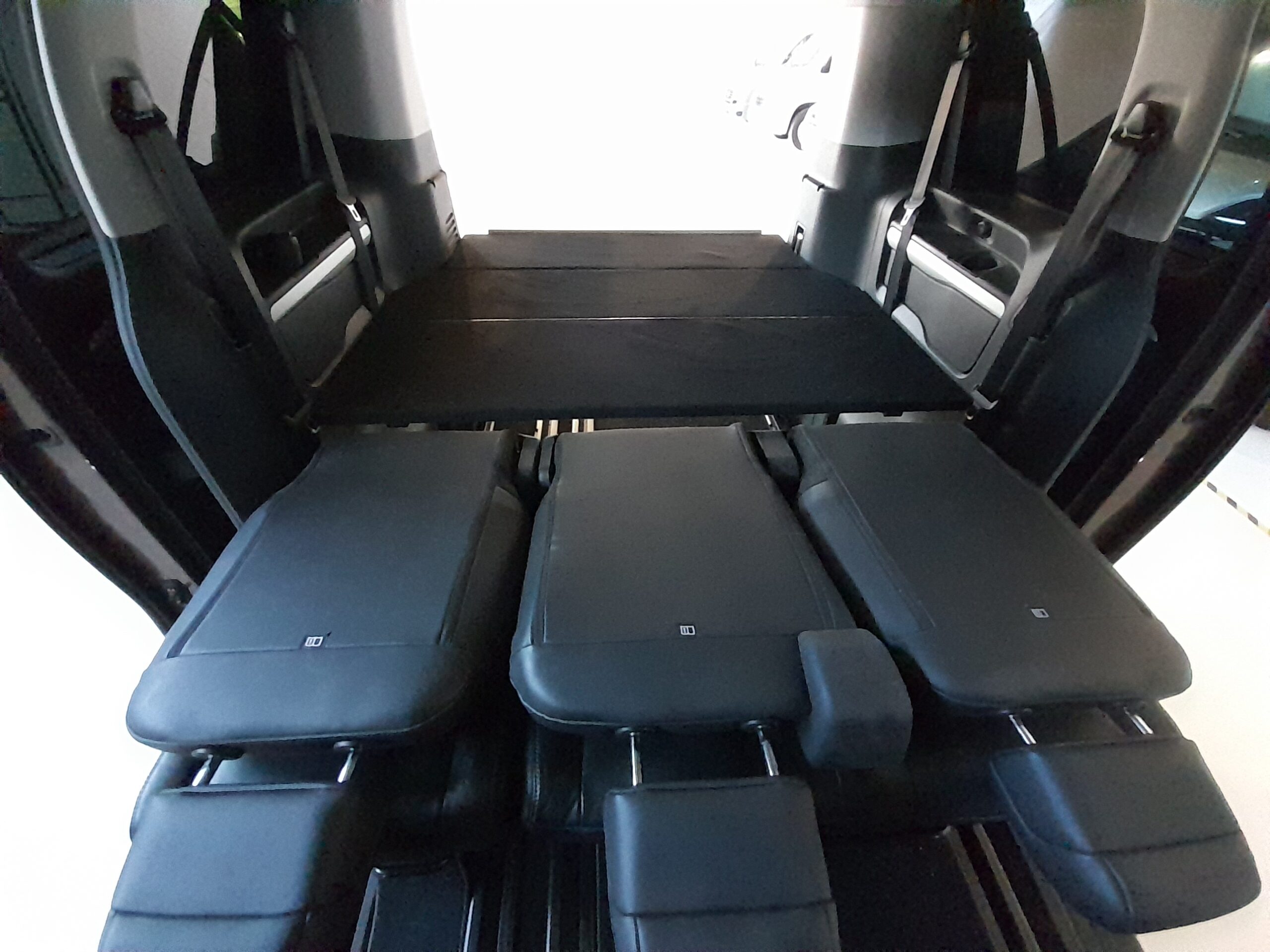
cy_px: 476
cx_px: 635
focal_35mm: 13
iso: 1000
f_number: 2.2
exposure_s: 1/20
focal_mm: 1.13
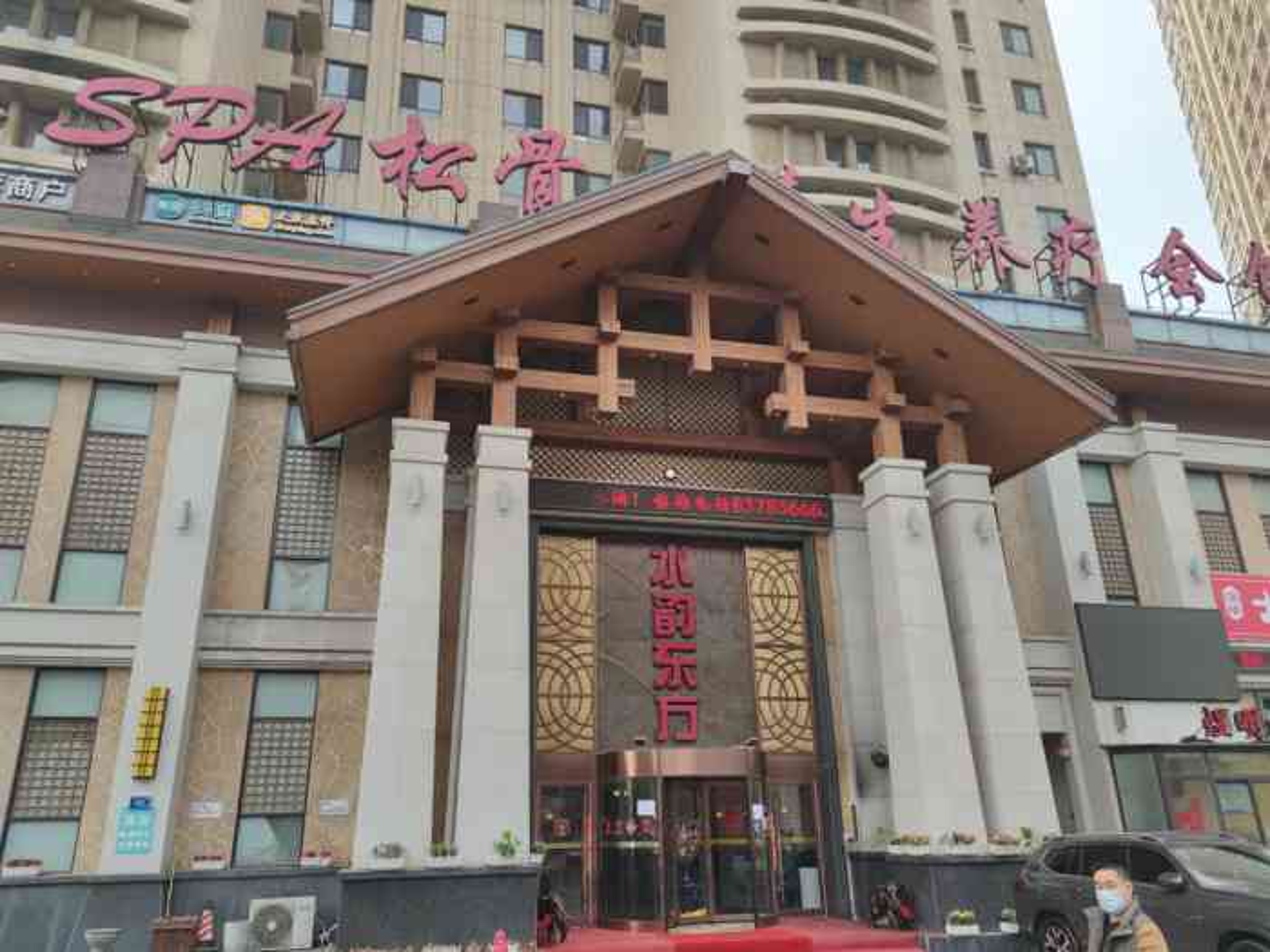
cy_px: 476
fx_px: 881
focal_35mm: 24
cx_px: 635
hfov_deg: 71.6
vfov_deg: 56.8
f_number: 1.69
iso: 50
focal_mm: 6.72
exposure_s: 1/1250
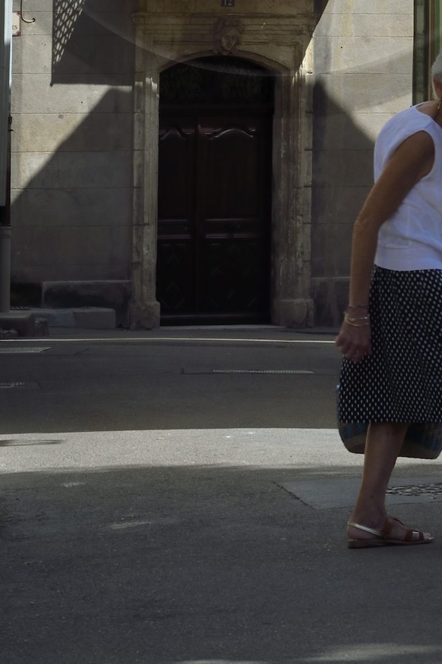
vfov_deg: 6.8
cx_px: 274
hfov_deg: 4.5
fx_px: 5564
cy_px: -237
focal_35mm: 302
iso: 200
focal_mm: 110
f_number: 18
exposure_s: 1/125
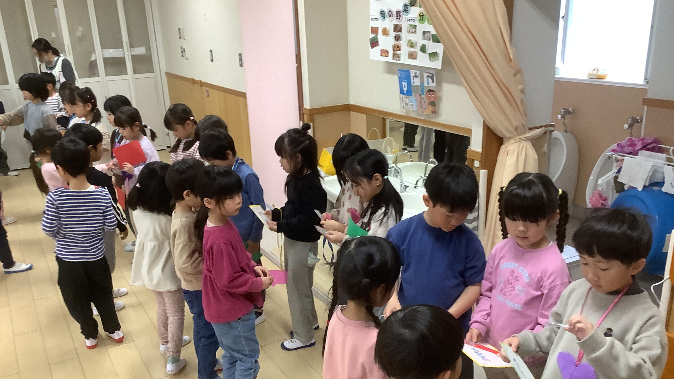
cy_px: 230
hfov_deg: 58.0
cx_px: 335
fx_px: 608
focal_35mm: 34
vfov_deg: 34.5
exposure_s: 1/50
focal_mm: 3.3
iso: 200
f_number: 2.4
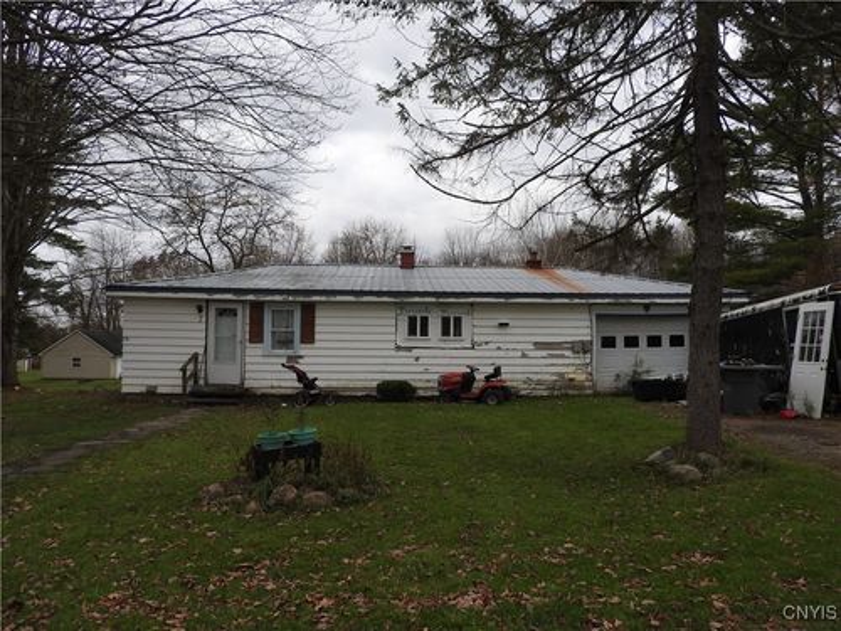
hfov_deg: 71.6
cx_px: 420
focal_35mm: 24
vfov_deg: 56.8
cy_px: 316
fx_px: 583
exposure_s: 1/500
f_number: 3.3
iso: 100
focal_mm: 4.3
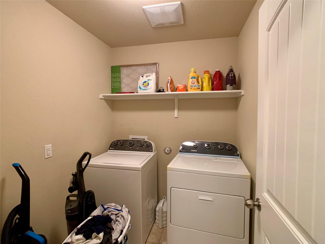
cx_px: 162
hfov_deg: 67.3
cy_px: 122
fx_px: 244
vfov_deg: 53.1
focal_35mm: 26
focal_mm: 4.25
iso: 400
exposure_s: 1/40
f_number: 1.8
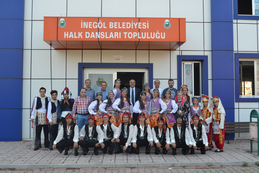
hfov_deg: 49.6
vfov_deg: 34.2
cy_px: 86
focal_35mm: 39
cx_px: 130
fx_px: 281
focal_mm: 26
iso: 200
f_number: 5.6
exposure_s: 1/125
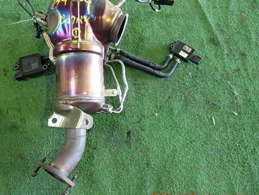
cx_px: 112
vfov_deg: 44.0
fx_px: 239
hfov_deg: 56.6
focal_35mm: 32
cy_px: 80
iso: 400
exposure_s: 1/30
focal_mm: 4.5
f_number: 2
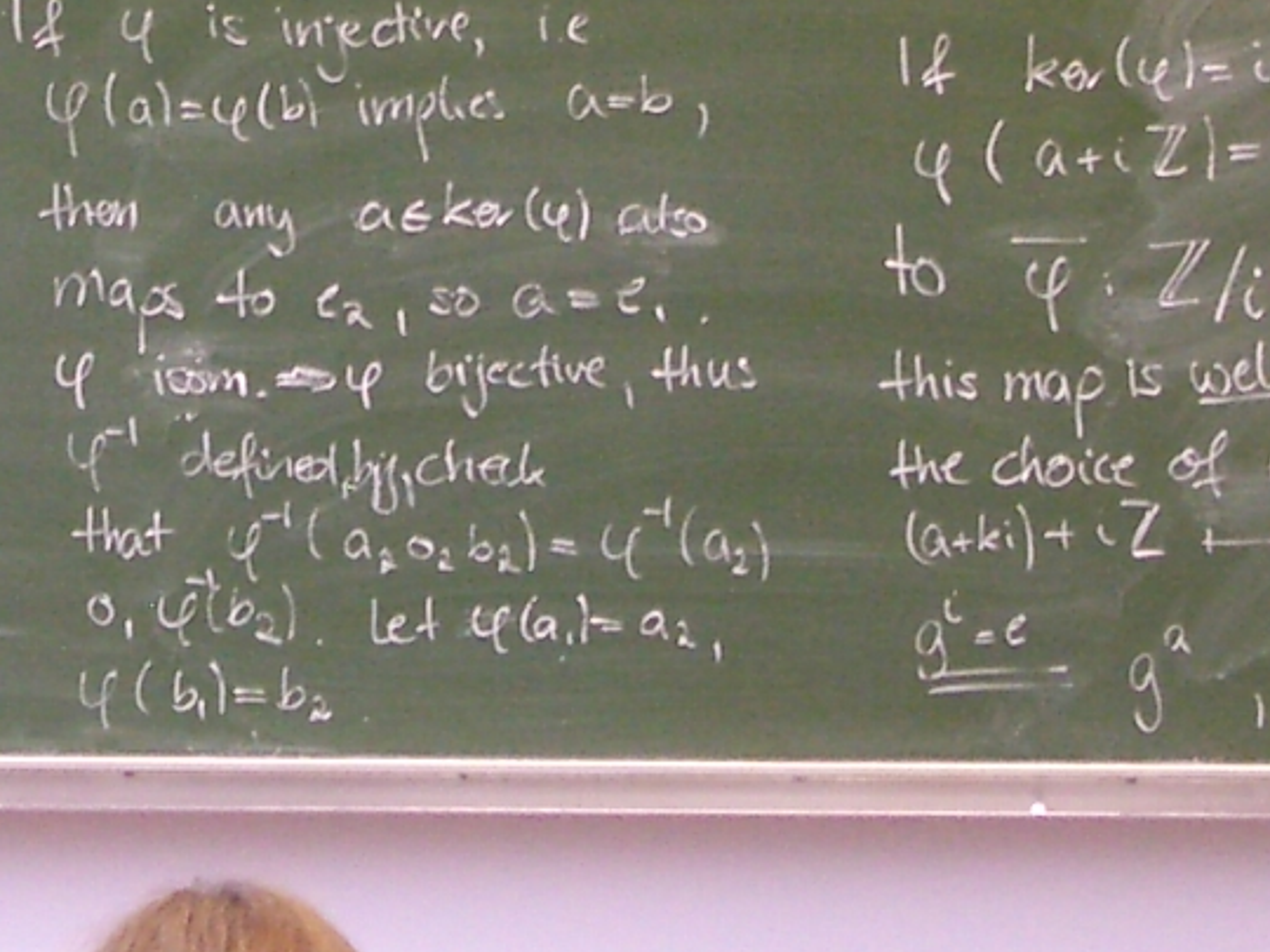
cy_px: -209
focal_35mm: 186
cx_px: 167
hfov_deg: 10.6
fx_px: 6824
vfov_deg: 7.9
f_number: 3.1
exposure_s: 1/15
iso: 200
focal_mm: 8.2
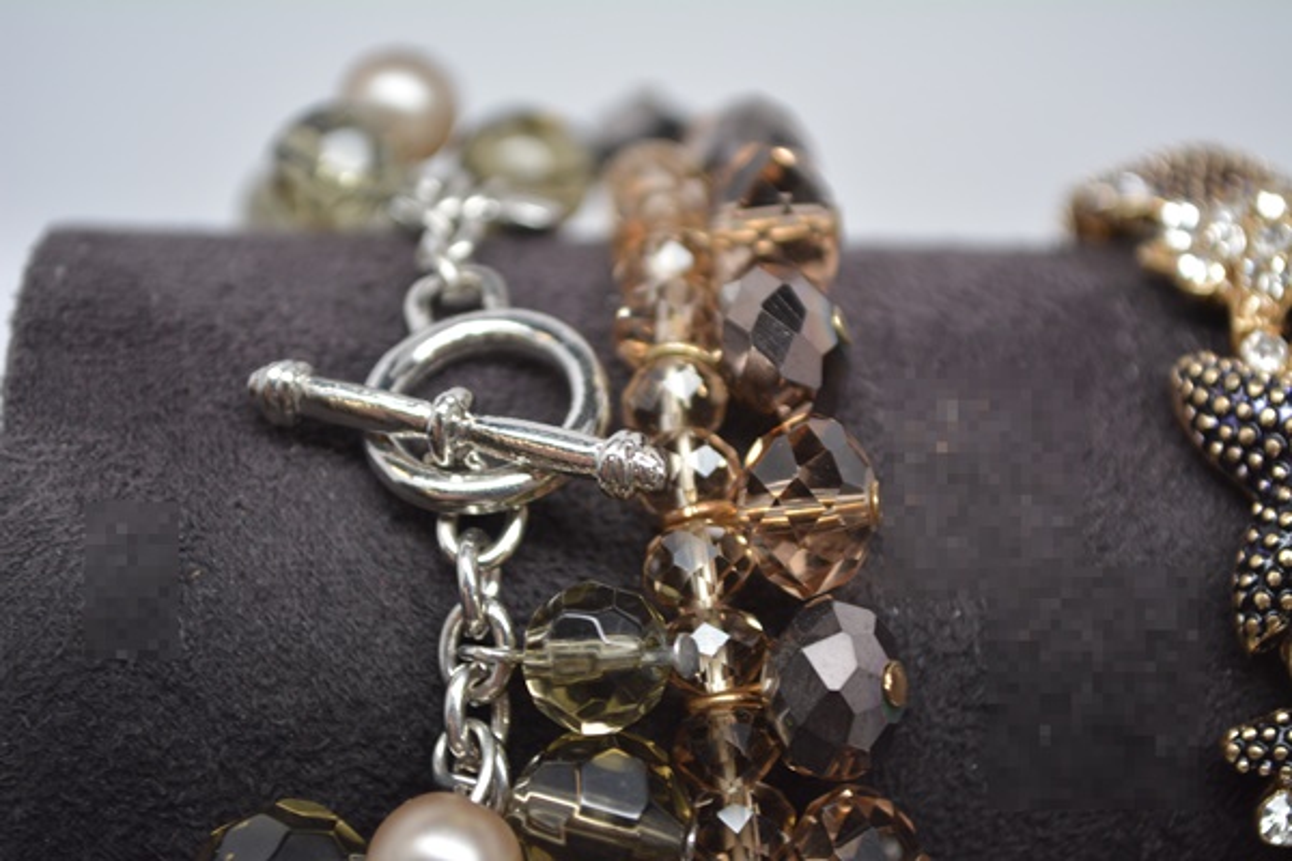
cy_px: 430
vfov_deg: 16.6
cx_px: 646
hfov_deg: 24.6
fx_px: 2961
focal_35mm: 82
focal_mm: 55
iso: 800
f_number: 5.6
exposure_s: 1/60
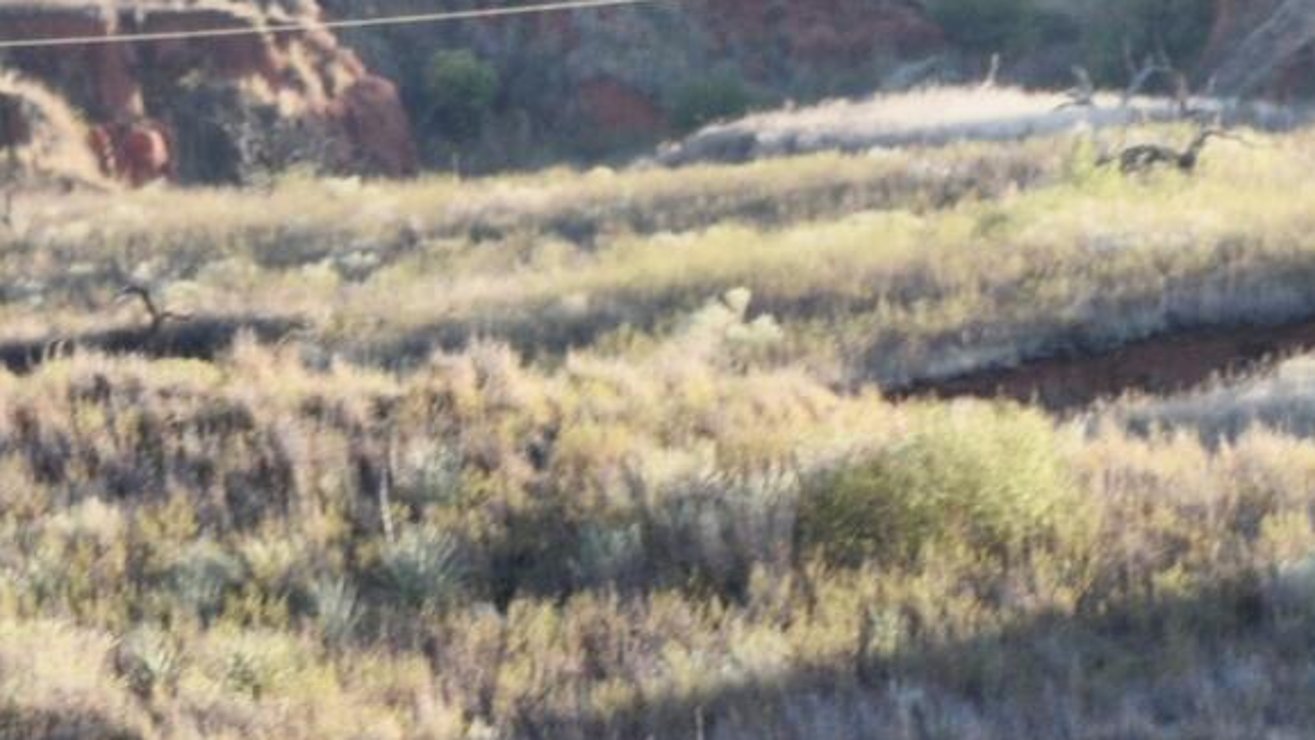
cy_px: 745
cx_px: 2646
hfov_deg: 1.7
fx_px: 45499
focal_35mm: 1305
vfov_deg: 0.9
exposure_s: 1/320
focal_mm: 240
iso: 400
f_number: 5.6
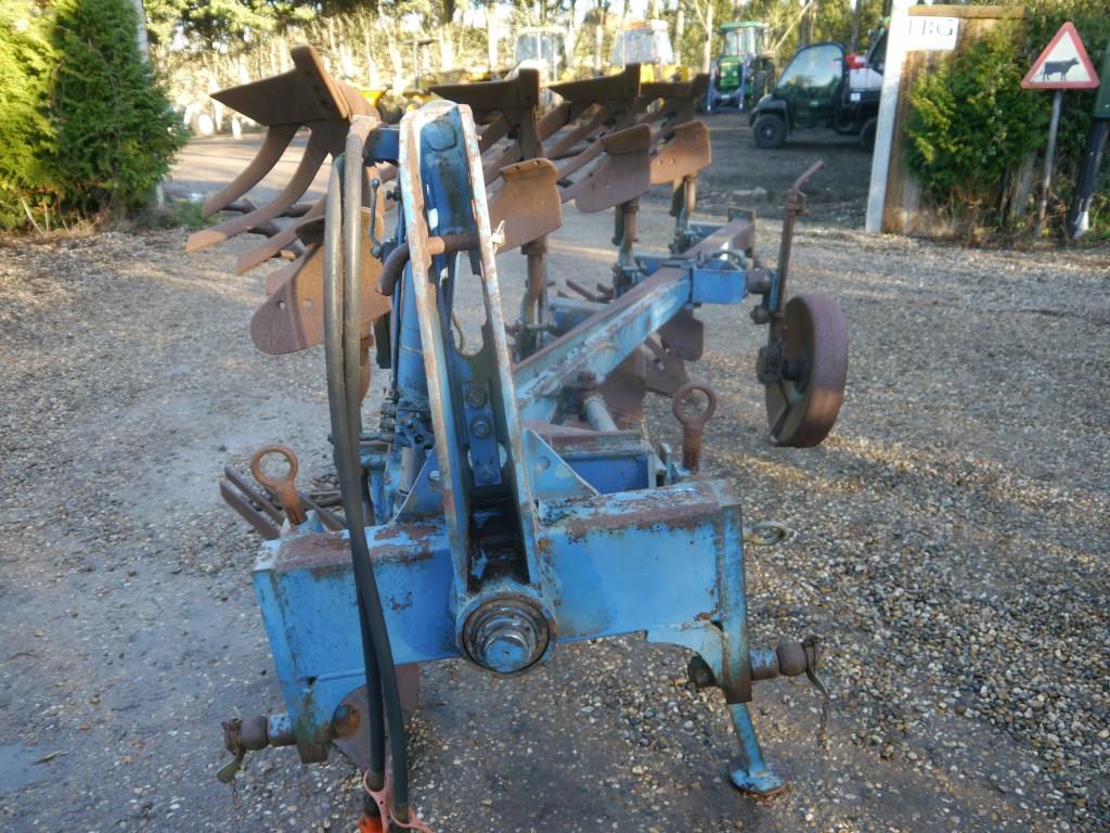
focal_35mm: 30
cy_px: 416
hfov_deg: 60.0
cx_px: 555
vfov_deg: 46.8
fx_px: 962
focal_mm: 15
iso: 160
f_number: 3.6
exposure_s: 1/80
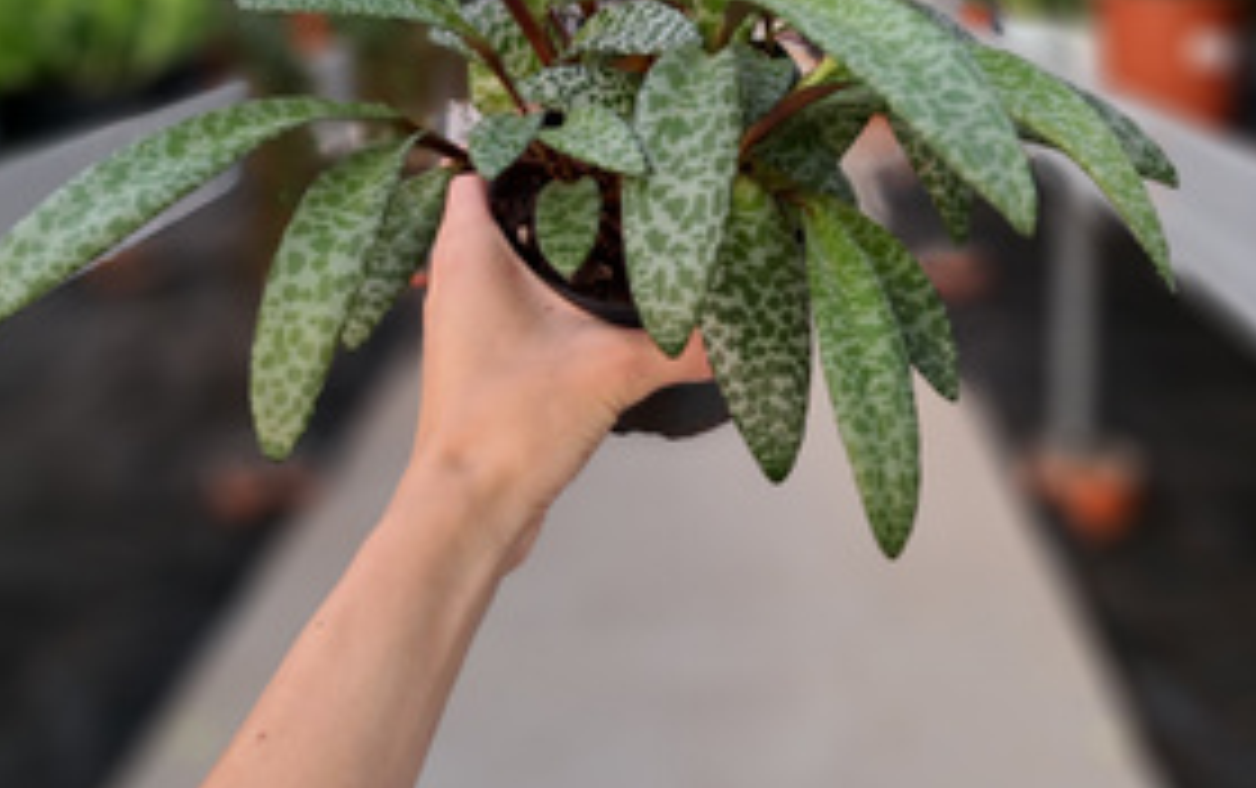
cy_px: -140
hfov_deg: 48.1
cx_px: 666
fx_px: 1405
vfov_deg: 27.8
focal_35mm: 41
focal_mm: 5.23
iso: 50
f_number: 1.8
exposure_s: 1/100
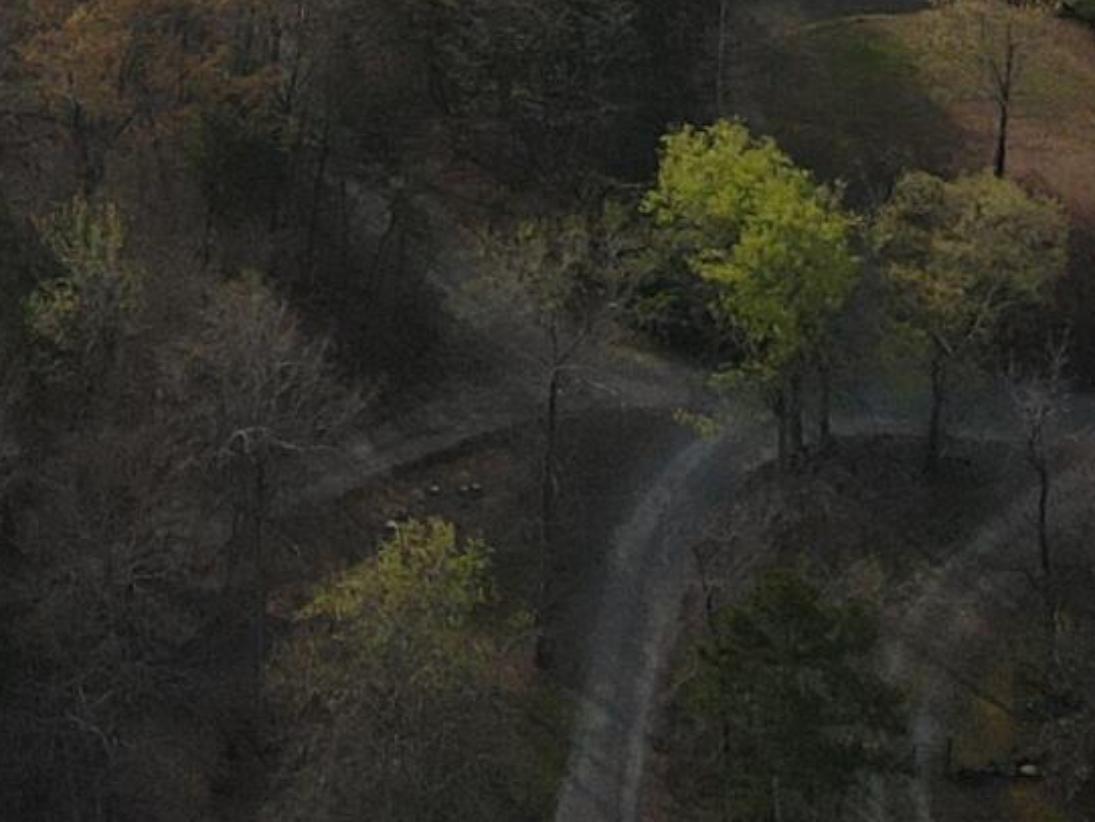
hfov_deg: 14.7
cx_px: 176
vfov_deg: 9.9
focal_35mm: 133
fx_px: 4208
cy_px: -1071
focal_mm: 4.5
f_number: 2.8
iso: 100
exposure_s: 1/30
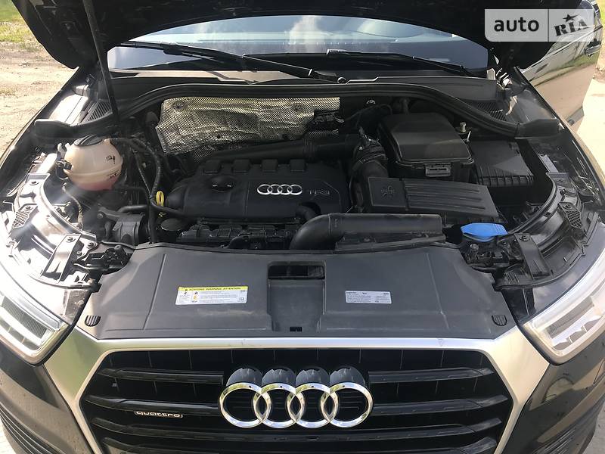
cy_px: 227
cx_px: 302
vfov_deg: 49.7
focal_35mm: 28
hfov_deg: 63.4
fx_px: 489
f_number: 1.8
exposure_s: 1/300
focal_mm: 4
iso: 20
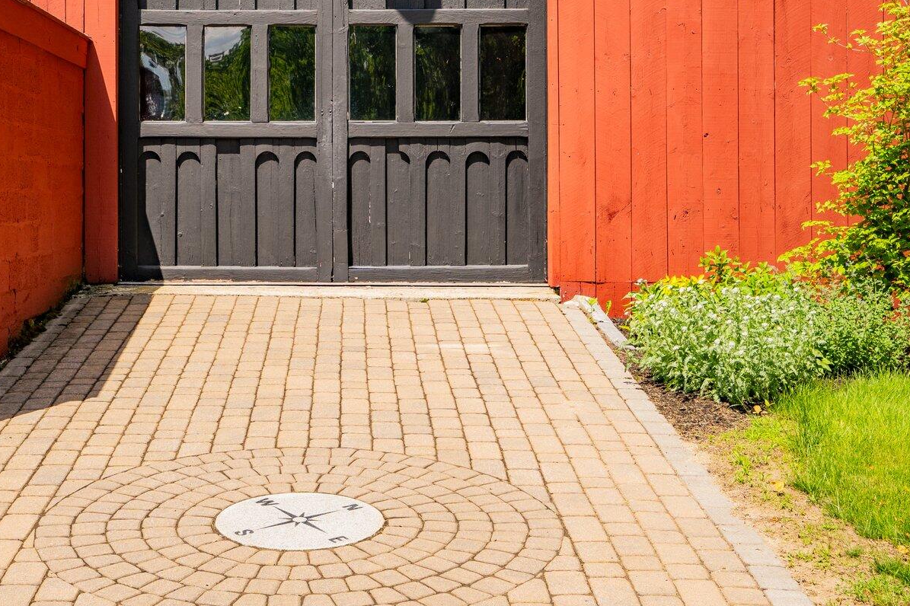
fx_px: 1516
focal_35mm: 60
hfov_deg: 33.2
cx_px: 334
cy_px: 188
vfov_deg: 22.5
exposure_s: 1/200
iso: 50
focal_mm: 35
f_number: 9
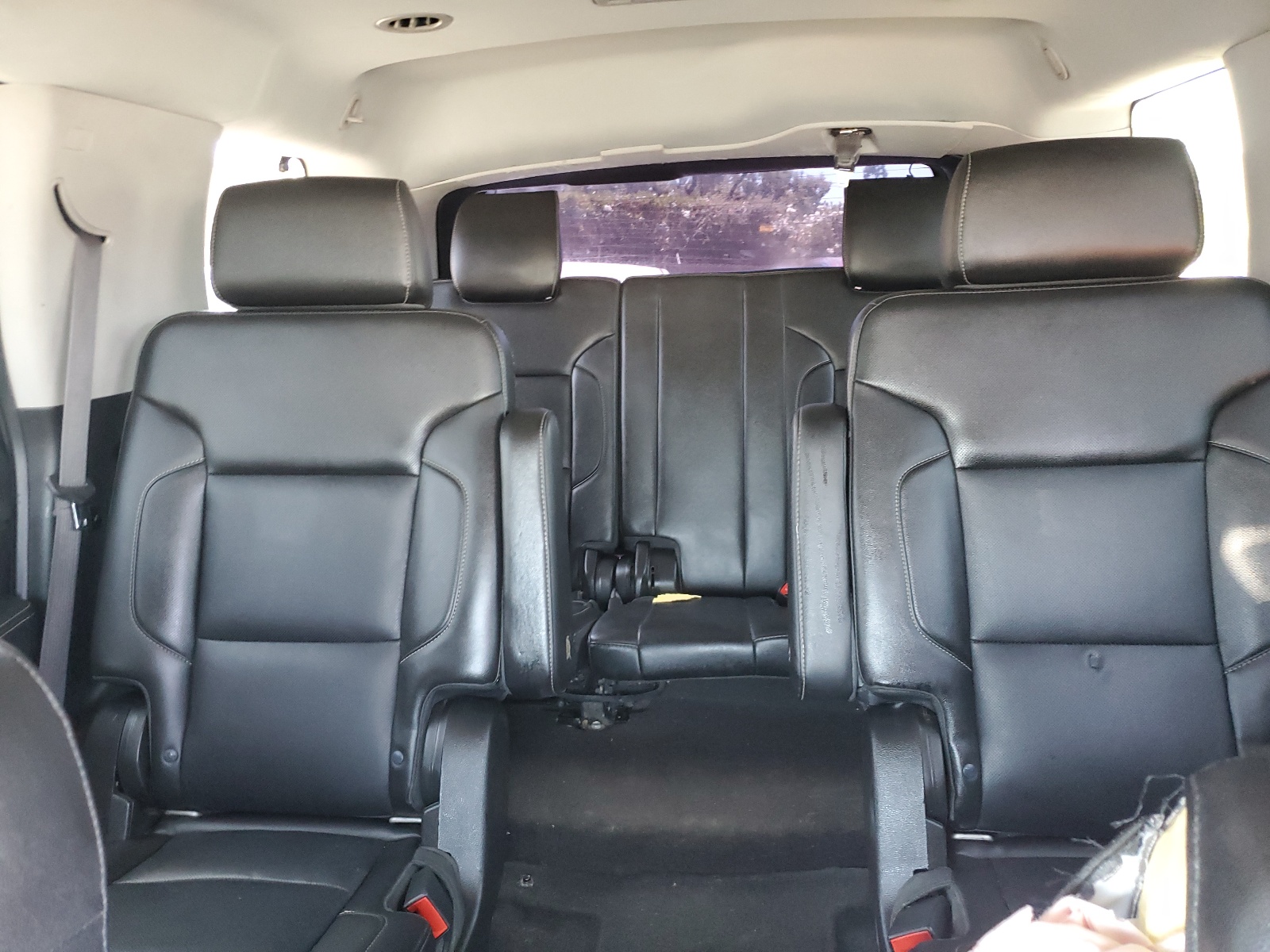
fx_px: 954
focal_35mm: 26
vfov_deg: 53.1
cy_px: 476
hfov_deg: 67.3
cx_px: 635
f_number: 1.5
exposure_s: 1/40
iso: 324
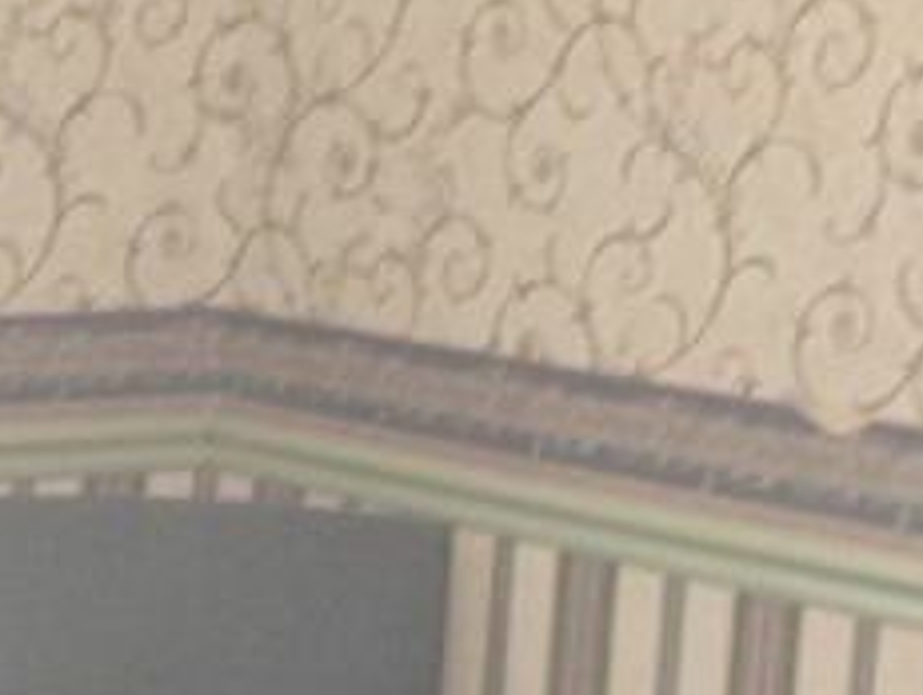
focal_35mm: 146
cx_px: -483
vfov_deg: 10.1
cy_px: 727
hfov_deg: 12.8
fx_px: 3899
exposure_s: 1/40
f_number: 3.3
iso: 160
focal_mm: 5.9
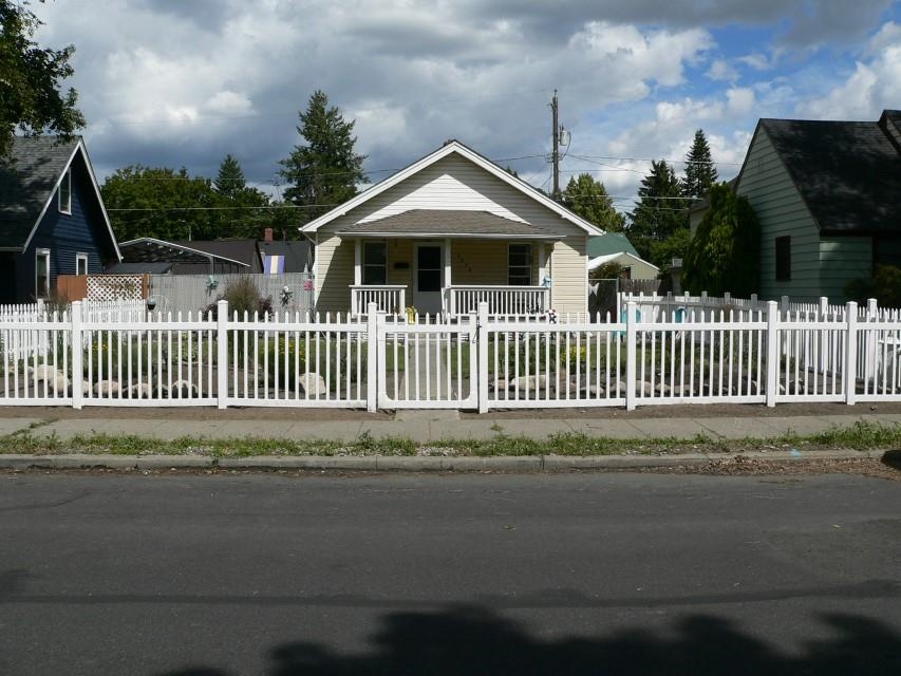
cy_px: 338
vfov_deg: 39.7
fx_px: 937
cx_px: 450
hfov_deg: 51.3
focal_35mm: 36
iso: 80
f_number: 5.6
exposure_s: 1/500
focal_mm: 6
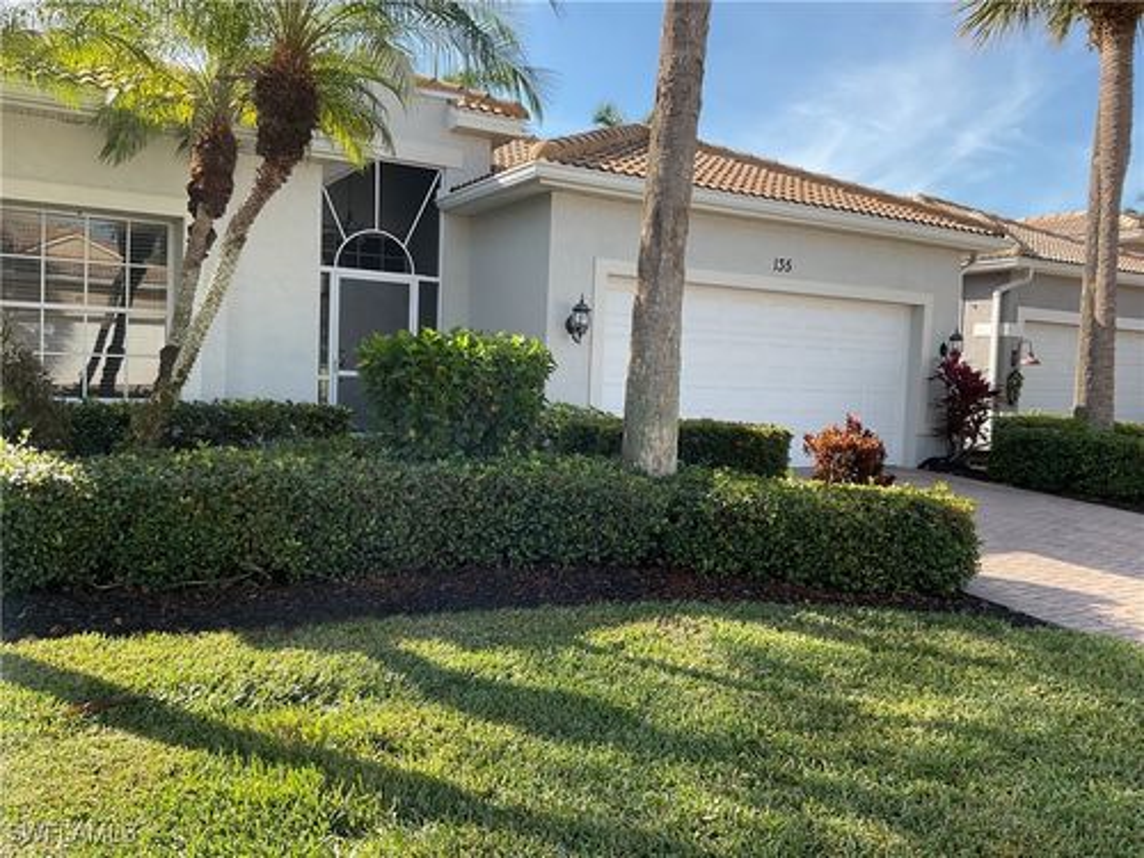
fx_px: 958
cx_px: 572
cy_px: 429
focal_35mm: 29
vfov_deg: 48.2
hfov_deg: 61.7
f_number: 1.8
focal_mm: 3
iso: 16
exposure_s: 1/691
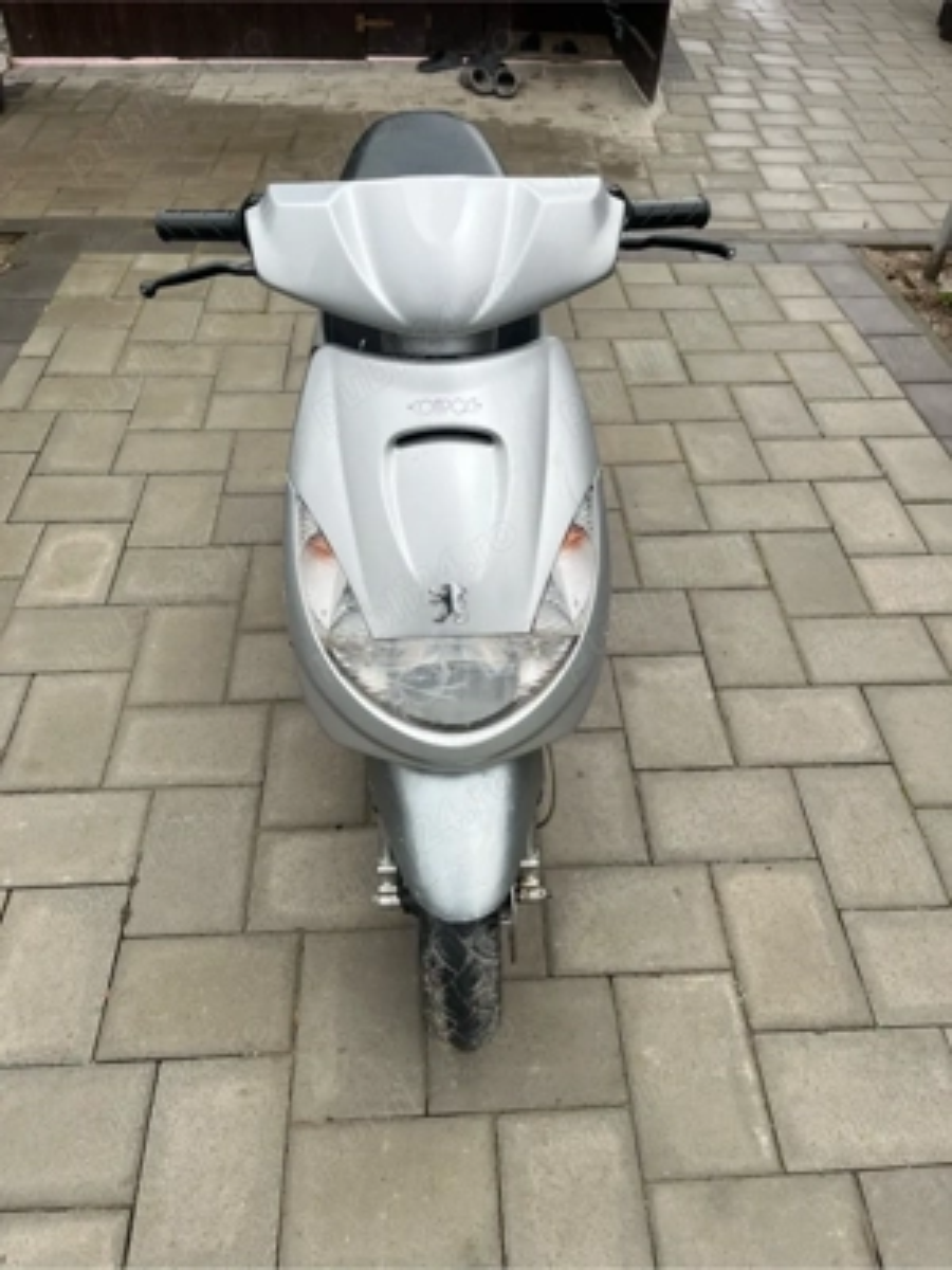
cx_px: 476
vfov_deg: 67.3
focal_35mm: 26
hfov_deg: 53.1
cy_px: 635
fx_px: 953
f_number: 1.6
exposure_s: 1/483
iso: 50
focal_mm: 5.1
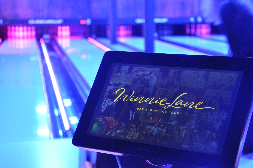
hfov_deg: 23.4
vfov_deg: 15.7
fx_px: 611
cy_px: 77
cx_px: 132
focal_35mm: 87
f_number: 5
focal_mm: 52
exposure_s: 1/15
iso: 1600
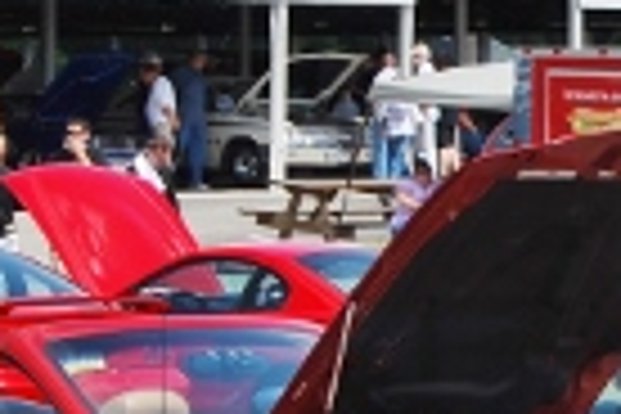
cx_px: 666
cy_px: 140
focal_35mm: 293
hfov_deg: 7.0
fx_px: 5054
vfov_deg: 4.7
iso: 100
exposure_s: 1/320
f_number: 9
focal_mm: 42
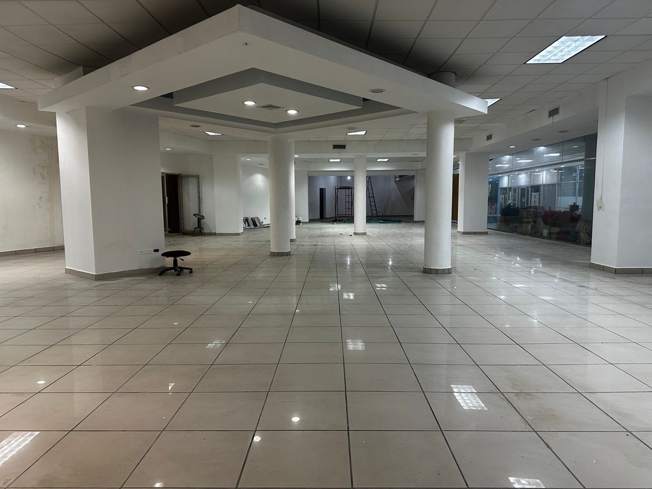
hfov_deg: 71.6
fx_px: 452
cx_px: 326
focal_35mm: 24
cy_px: 244
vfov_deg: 56.8
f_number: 1.78
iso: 200
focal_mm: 6.86
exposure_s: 1/60
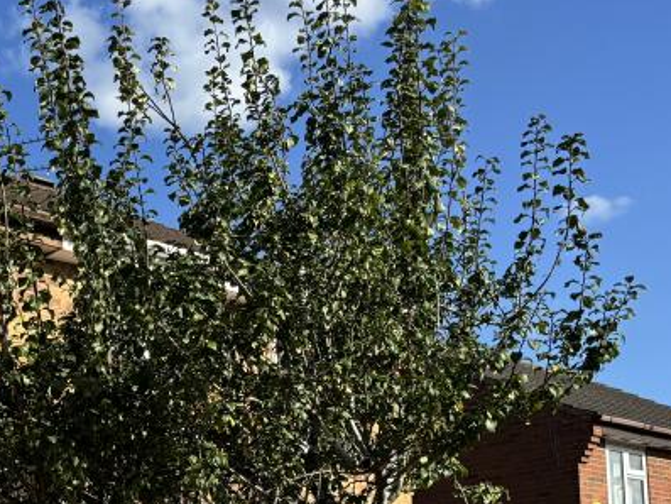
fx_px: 1299
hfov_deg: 27.0
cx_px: -35
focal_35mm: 67
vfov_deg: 20.4
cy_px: 619
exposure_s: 1/3021
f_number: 1.6
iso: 50
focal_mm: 5.96
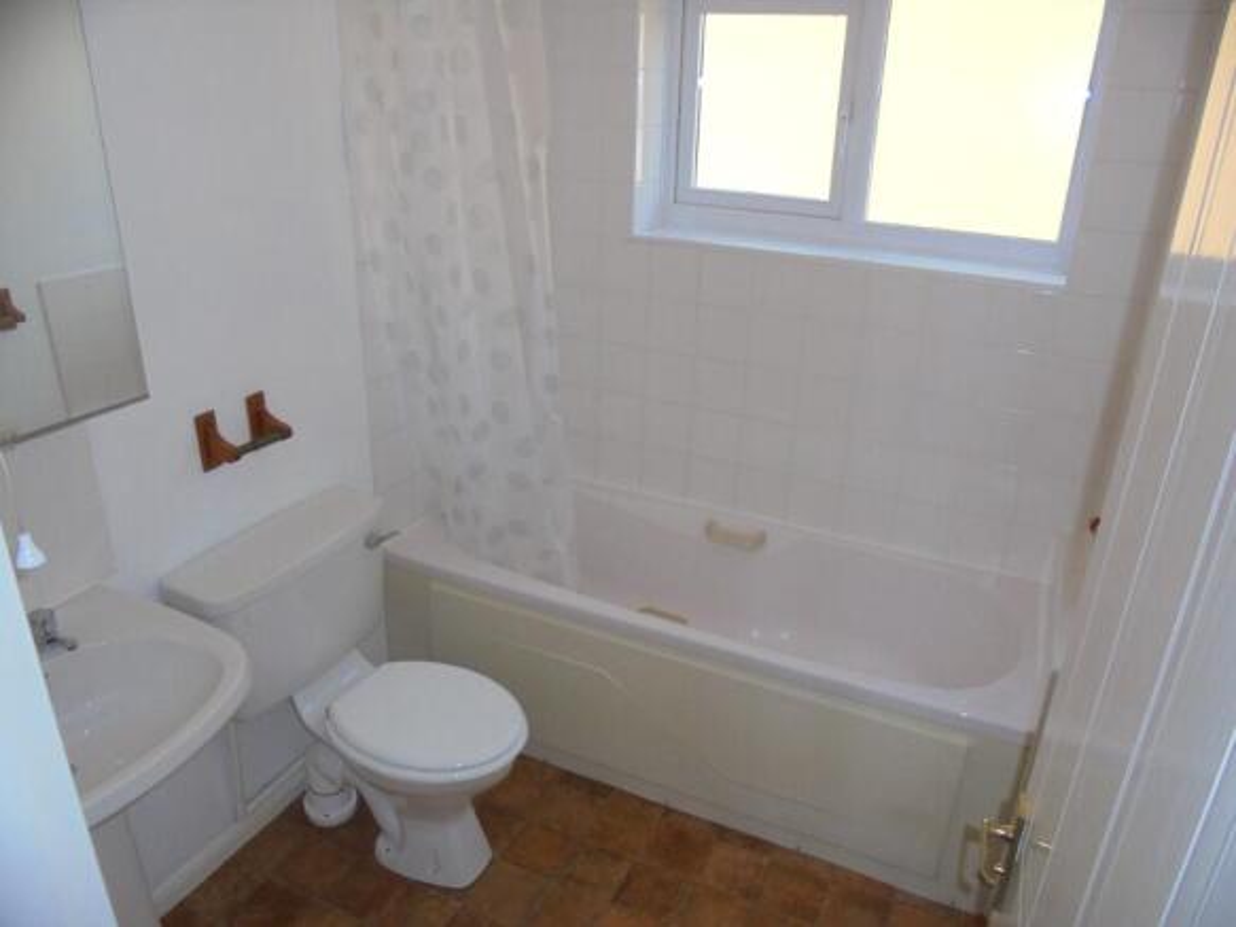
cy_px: 464
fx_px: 928
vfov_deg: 53.0
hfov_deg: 67.3
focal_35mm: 26
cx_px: 618
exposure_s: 1/100
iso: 100
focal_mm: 4.6
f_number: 3.5
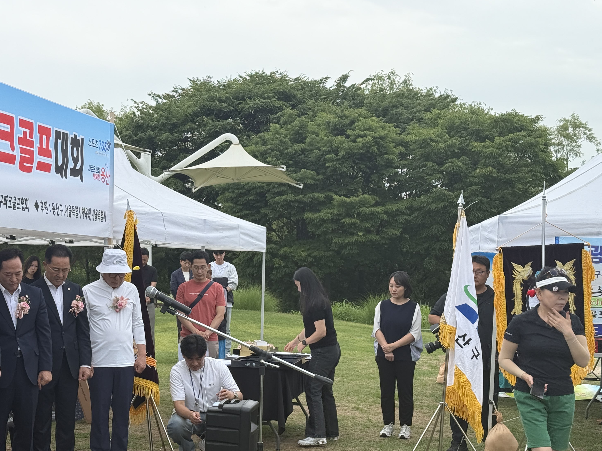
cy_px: 308
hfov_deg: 29.2
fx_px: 1148
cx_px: 200
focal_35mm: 66
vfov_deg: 22.1
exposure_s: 1/2146
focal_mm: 6.76
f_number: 1.78
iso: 100
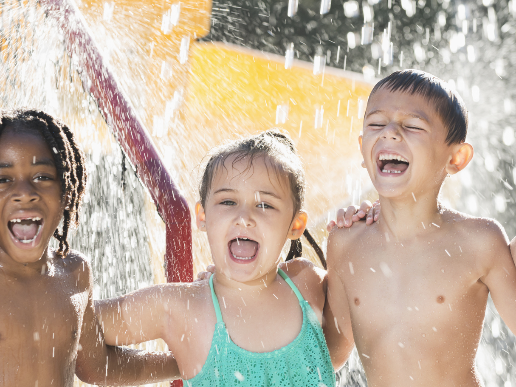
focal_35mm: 235
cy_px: 215
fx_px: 3503
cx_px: 236
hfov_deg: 8.4
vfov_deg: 6.3
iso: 200
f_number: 4.5
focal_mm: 140
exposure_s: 1/200
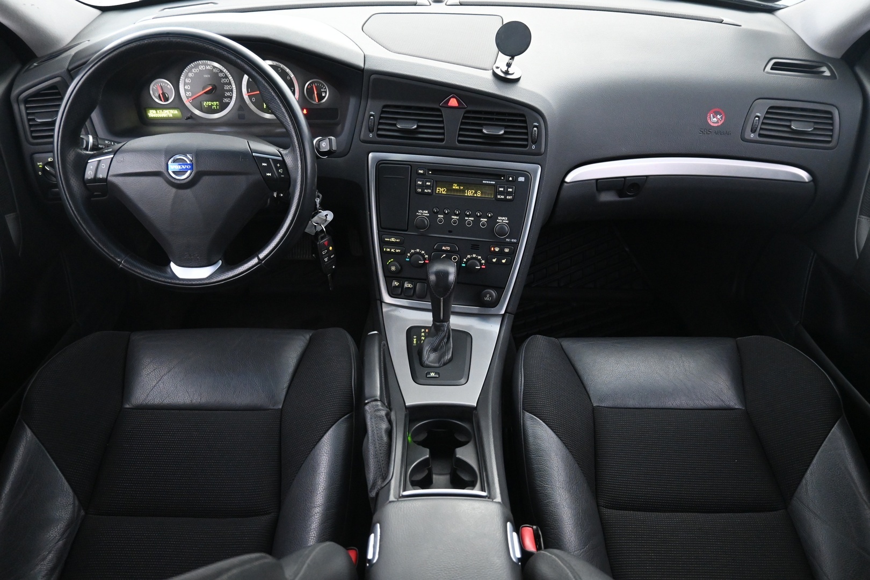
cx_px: 435
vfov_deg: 49.1
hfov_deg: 68.9
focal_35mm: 26
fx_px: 634
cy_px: 290
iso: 3600
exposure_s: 1/30
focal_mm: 17.5
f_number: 3.5
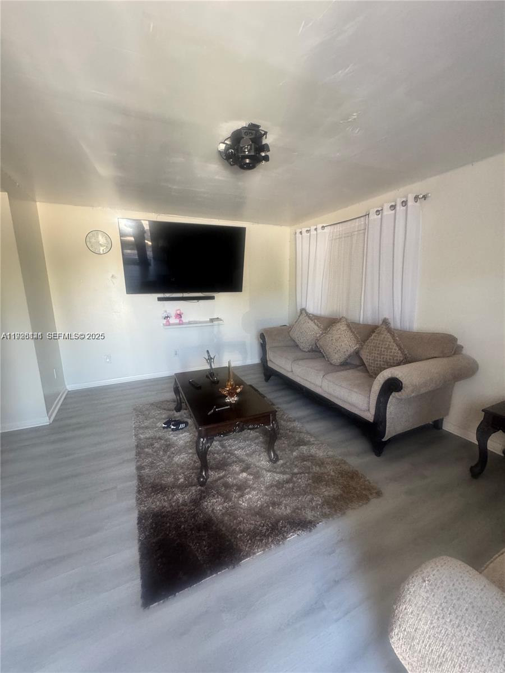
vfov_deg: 102.1
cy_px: 336
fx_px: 272
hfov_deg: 85.7
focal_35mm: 14
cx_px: 252
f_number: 2.2
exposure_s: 1/99
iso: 320
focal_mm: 2.22
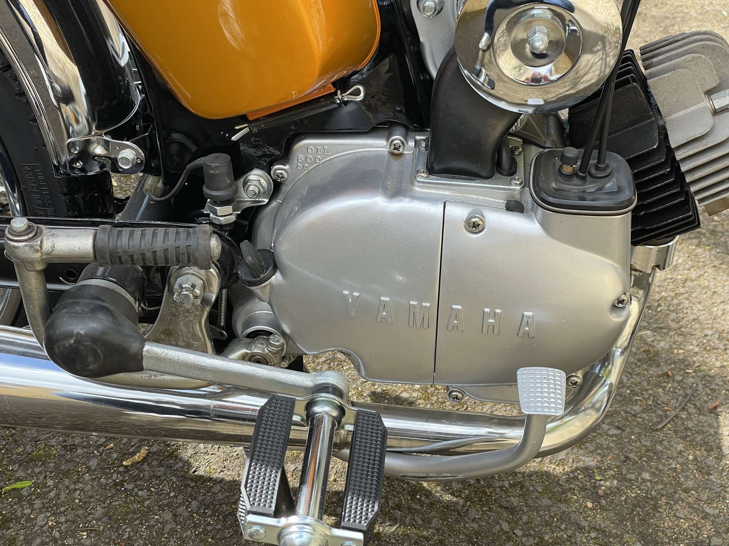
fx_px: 1095
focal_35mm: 52
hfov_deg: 36.8
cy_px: 273
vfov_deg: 28.0
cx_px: 364
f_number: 2
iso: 25
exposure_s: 1/254
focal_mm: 6
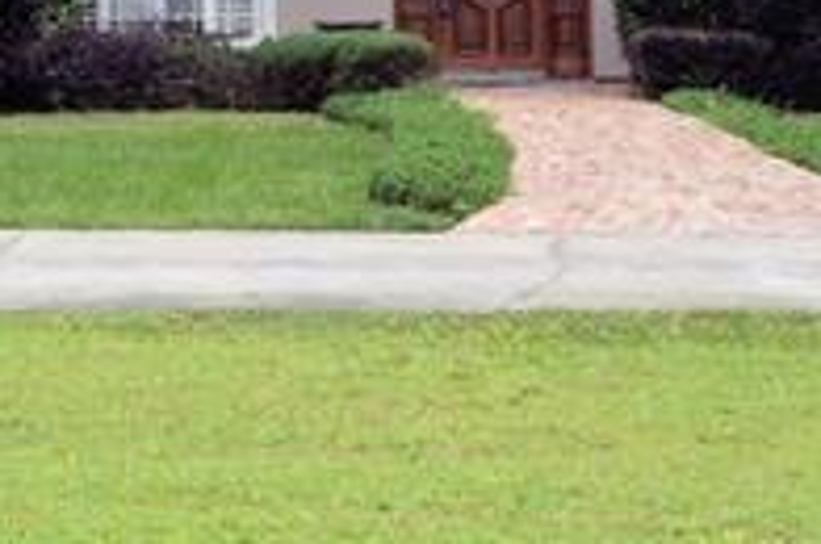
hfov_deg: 13.0
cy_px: -71
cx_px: 126
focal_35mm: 157
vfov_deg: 8.6
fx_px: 3575
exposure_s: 1/250
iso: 360
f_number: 8
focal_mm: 32
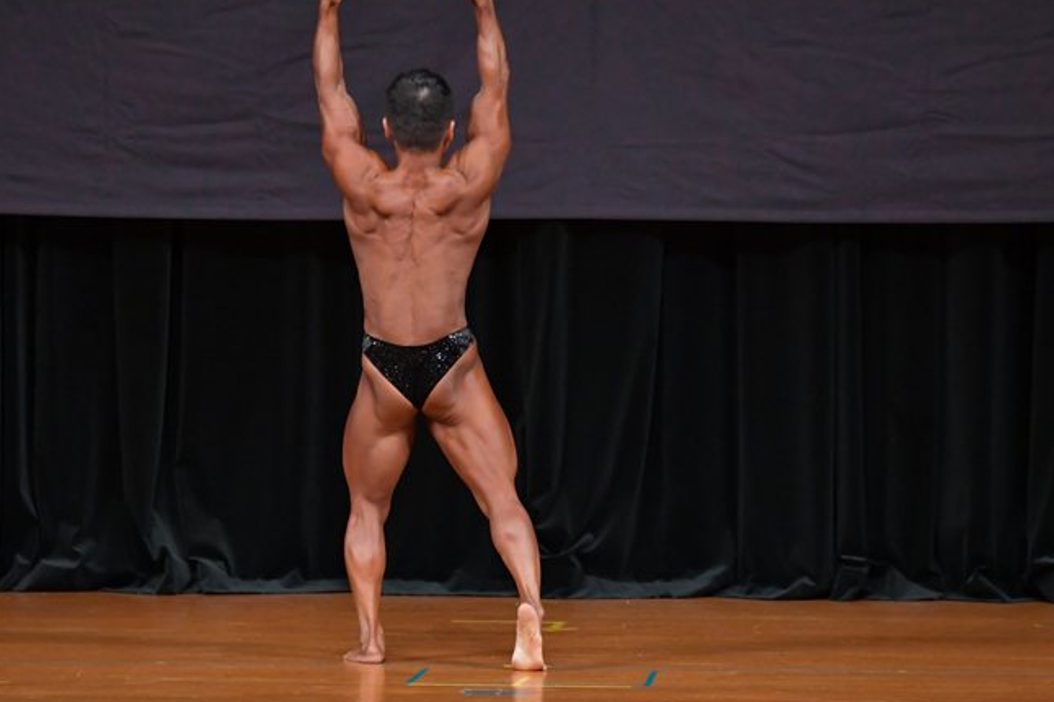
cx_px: 443
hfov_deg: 6.7
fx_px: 8954
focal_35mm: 306
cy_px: 323
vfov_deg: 4.5
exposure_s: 1/400
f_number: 5.6
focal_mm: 170
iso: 4000
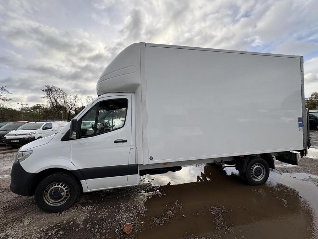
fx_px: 129
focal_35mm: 14
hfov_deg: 102.1
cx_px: 159
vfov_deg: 85.7
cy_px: 120
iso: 64
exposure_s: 1/899
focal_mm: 2.22
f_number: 2.2
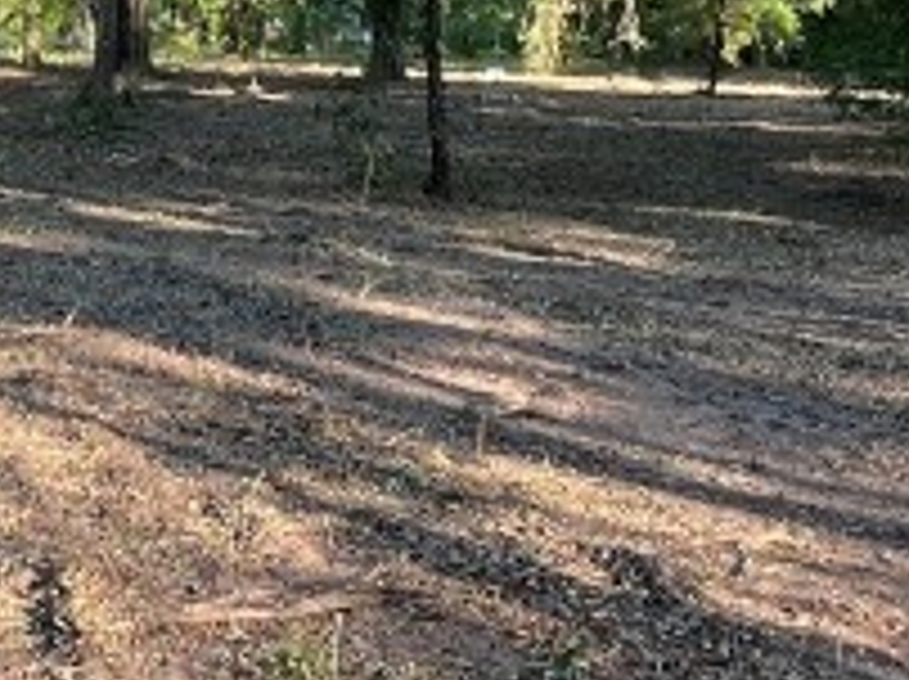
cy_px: -144
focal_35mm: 66
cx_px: 117
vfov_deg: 20.7
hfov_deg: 28.5
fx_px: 1731
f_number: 1.8
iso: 40
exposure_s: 1/99
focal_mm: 1.57
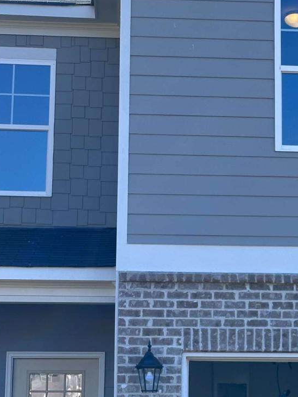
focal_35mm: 105
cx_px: 223
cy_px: 194
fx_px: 1204
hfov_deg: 14.1
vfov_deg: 18.7
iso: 64
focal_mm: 6.86
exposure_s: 1/1639
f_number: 1.78
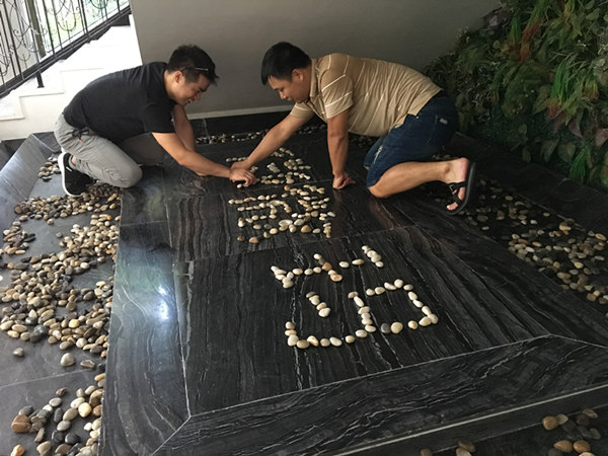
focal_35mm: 29
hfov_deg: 61.7
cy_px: 228
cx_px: 304
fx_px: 509
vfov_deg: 48.2
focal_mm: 4.15
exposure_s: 1/17
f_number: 2.2
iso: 400
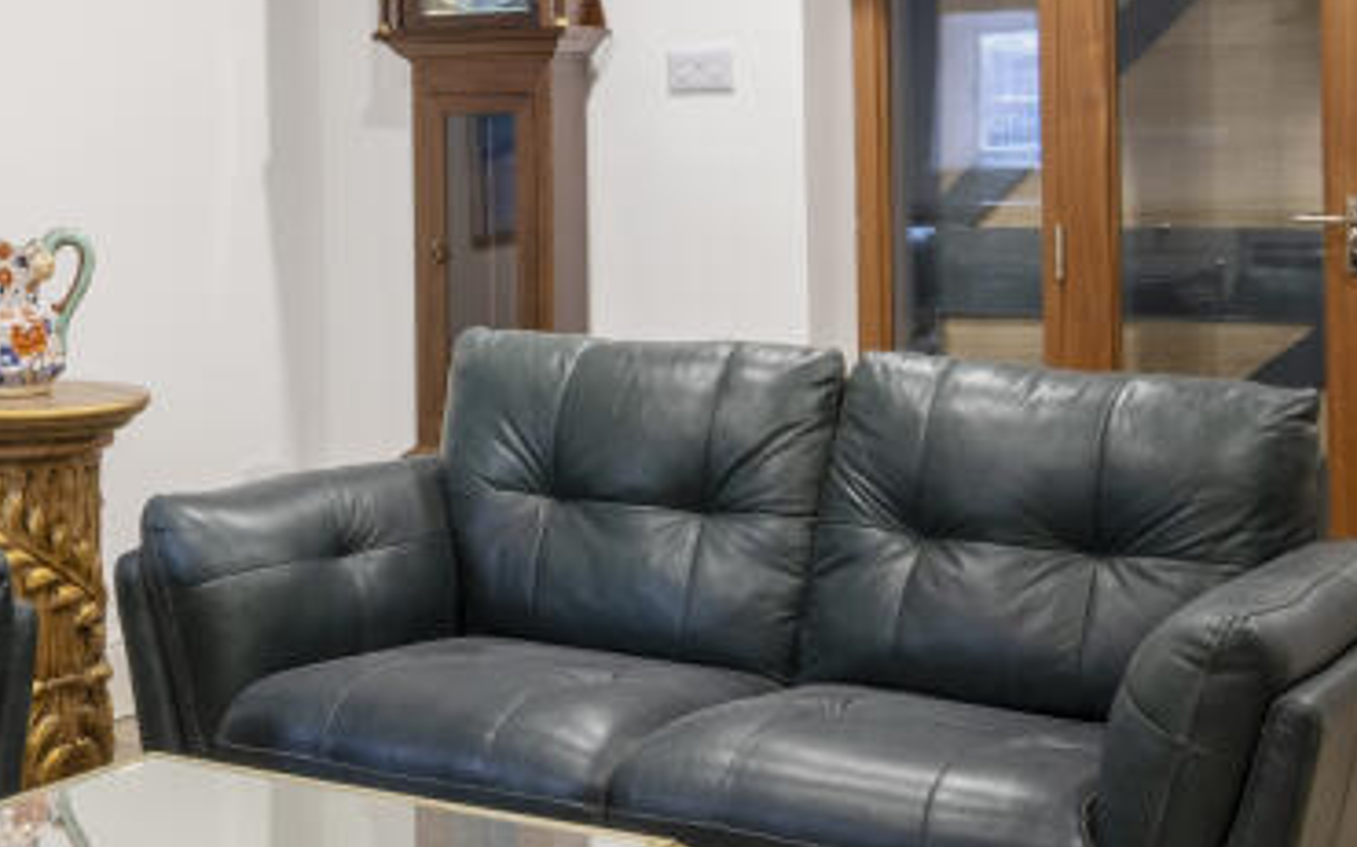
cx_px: 348
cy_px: 108
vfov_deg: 20.6
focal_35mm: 62
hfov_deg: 32.4
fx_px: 2292
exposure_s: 2
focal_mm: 14.5
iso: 160
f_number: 11
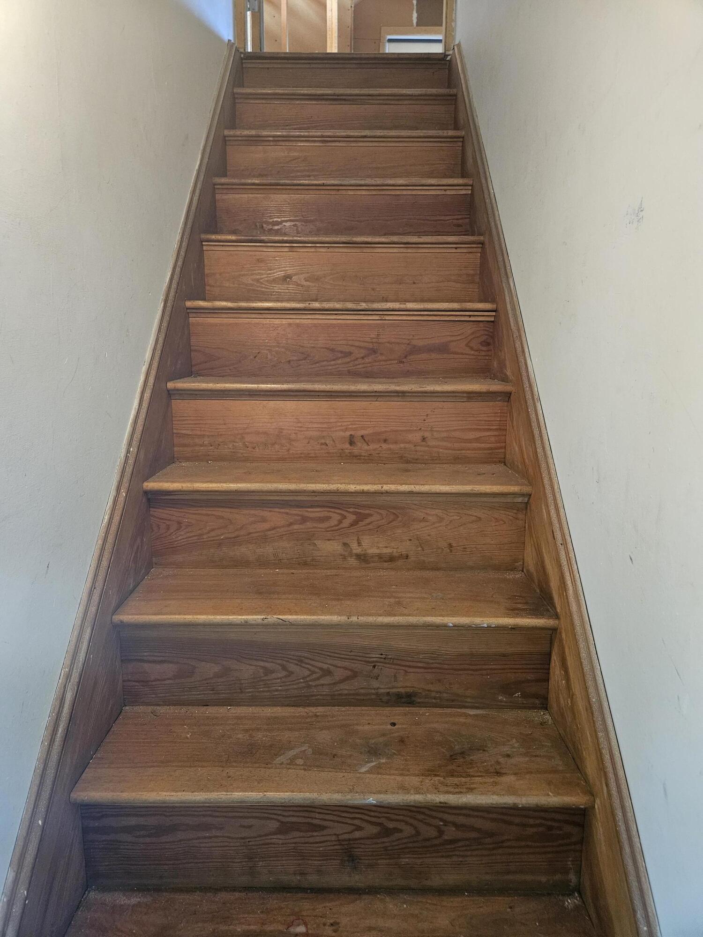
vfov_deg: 73.9
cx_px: 352
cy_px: 468
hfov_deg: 58.9
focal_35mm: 23
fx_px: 623
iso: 640
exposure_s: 1/30
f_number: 1.8
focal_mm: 5.4
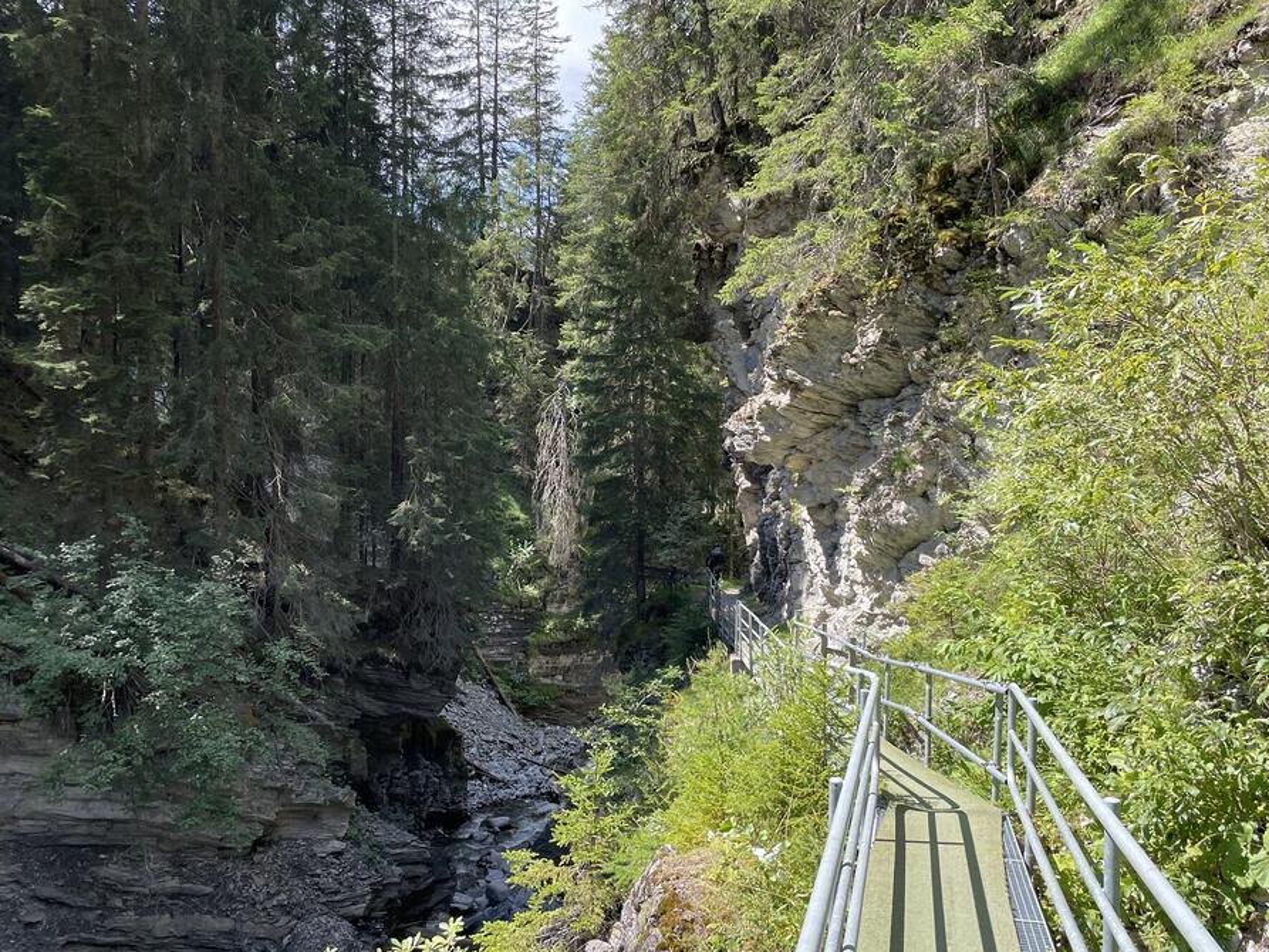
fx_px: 1100
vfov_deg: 46.8
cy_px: 480
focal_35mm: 30
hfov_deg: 60.0
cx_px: 641
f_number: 1.6
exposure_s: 1/690
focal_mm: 4.2
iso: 32
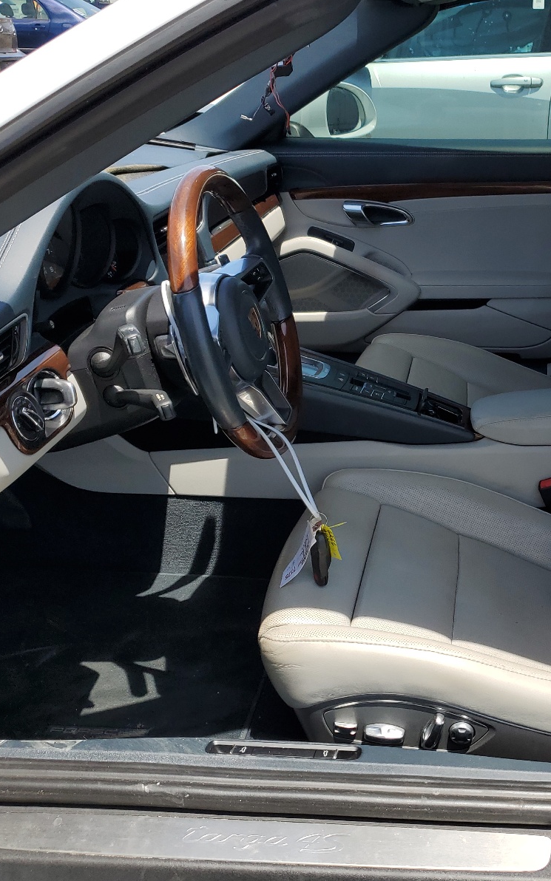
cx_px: 468
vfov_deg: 52.7
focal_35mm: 37
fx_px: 889
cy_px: 439
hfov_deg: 33.1
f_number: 1.5
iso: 50
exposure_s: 1/2500
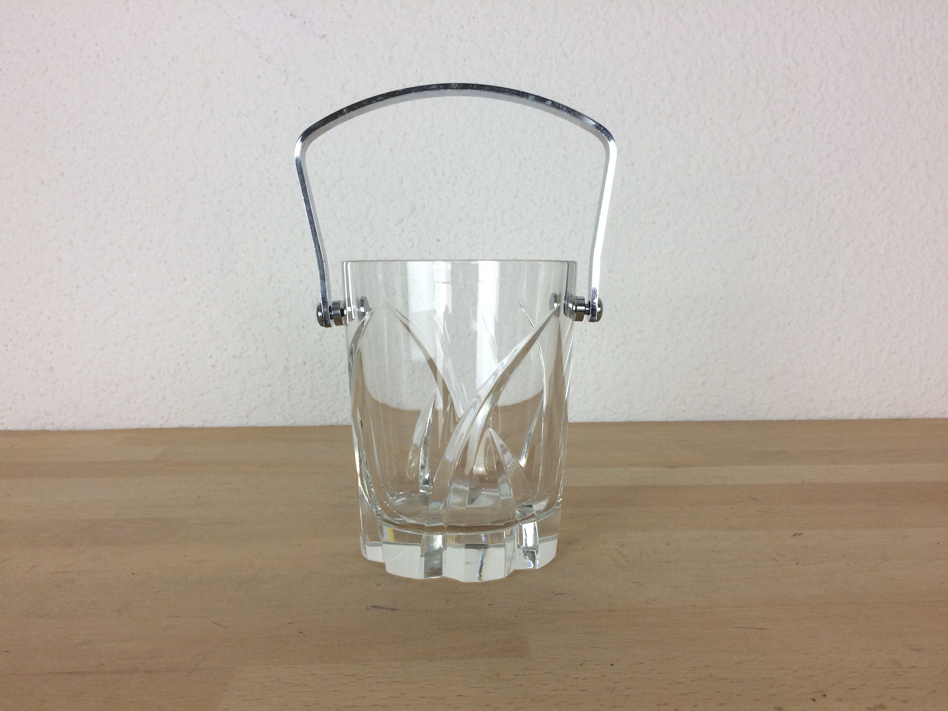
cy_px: 356
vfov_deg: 48.2
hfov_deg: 61.7
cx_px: 474
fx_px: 794
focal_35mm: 29
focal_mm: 4.15
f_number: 2.2
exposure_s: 1/100
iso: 50
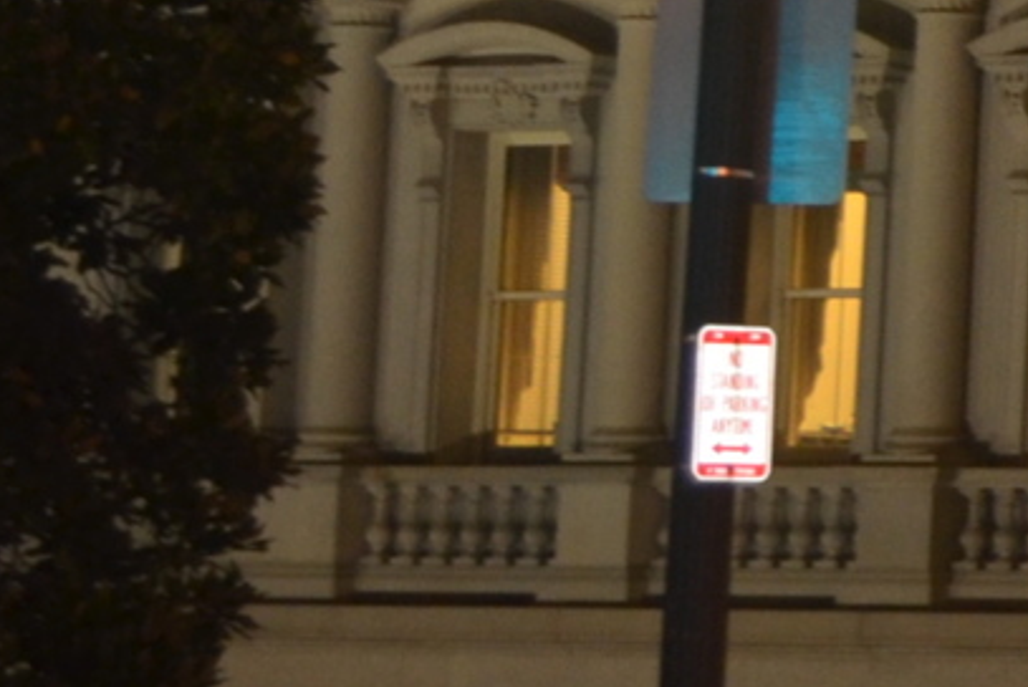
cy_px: -553
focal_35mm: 294
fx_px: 8401
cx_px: 3087
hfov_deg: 6.4
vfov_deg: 4.6
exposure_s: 1/15
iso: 560
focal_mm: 32
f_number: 4.8
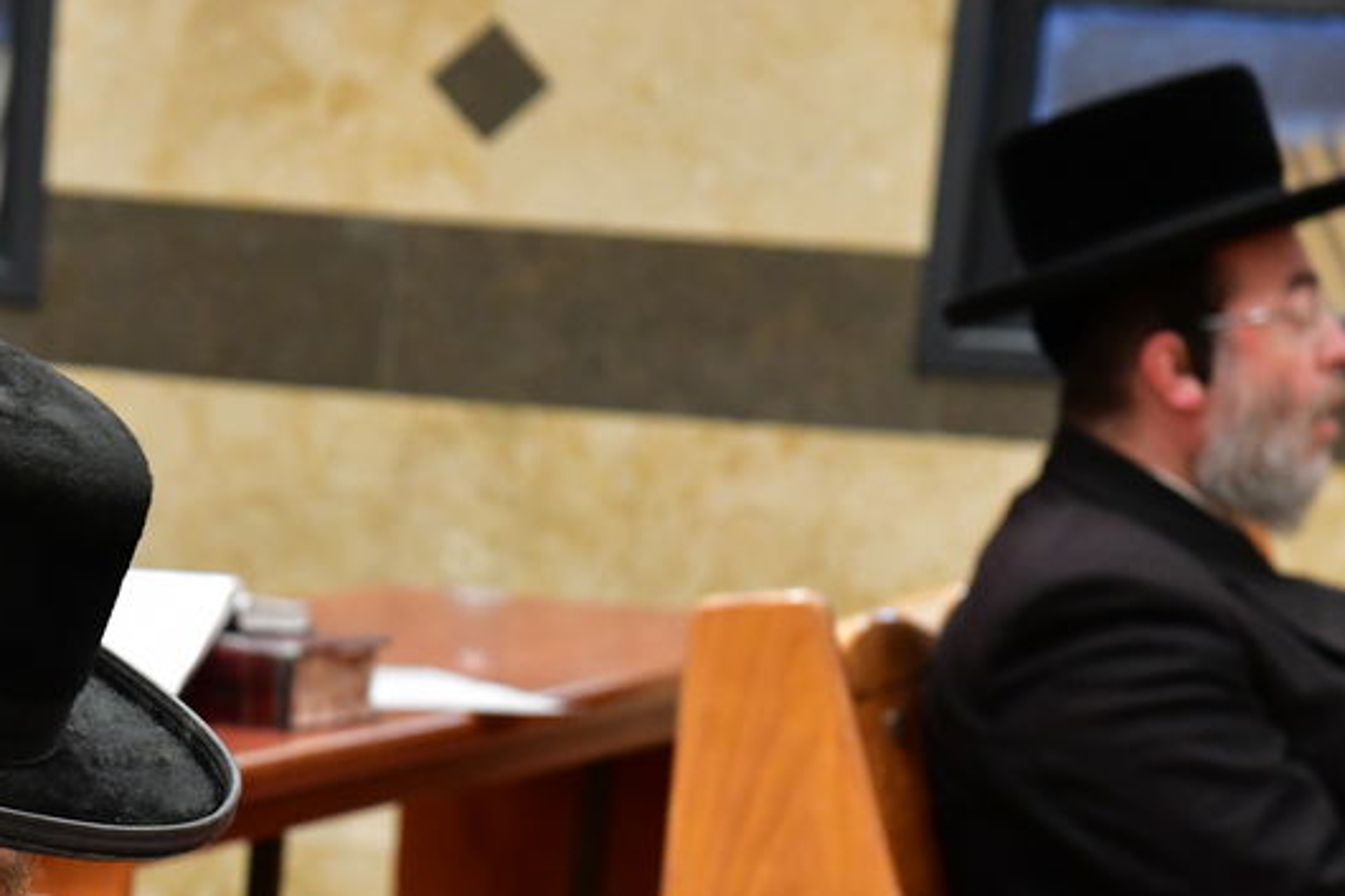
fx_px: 9075
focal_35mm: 243
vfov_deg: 5.6
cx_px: -160
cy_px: 958
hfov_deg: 8.4
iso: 3200
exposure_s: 1/100
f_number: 5.6
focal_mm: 92
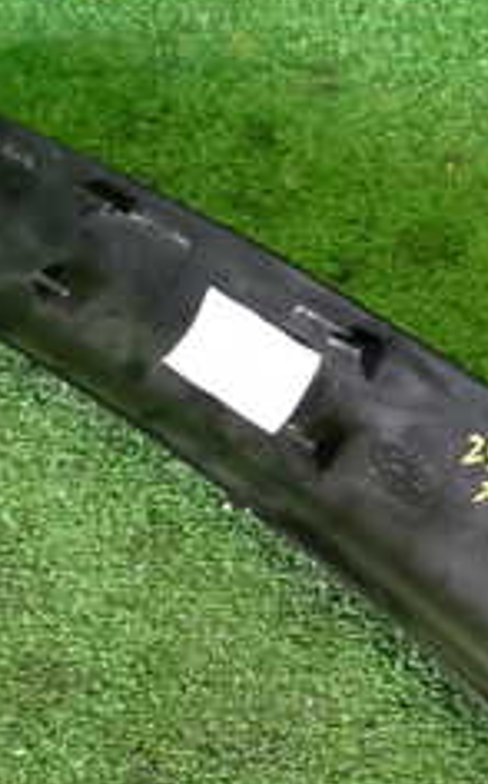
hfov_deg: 15.8
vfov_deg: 25.4
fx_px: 1728
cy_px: 512
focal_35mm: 81
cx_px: 485
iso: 640
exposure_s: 1/60
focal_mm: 5.4
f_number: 2.3
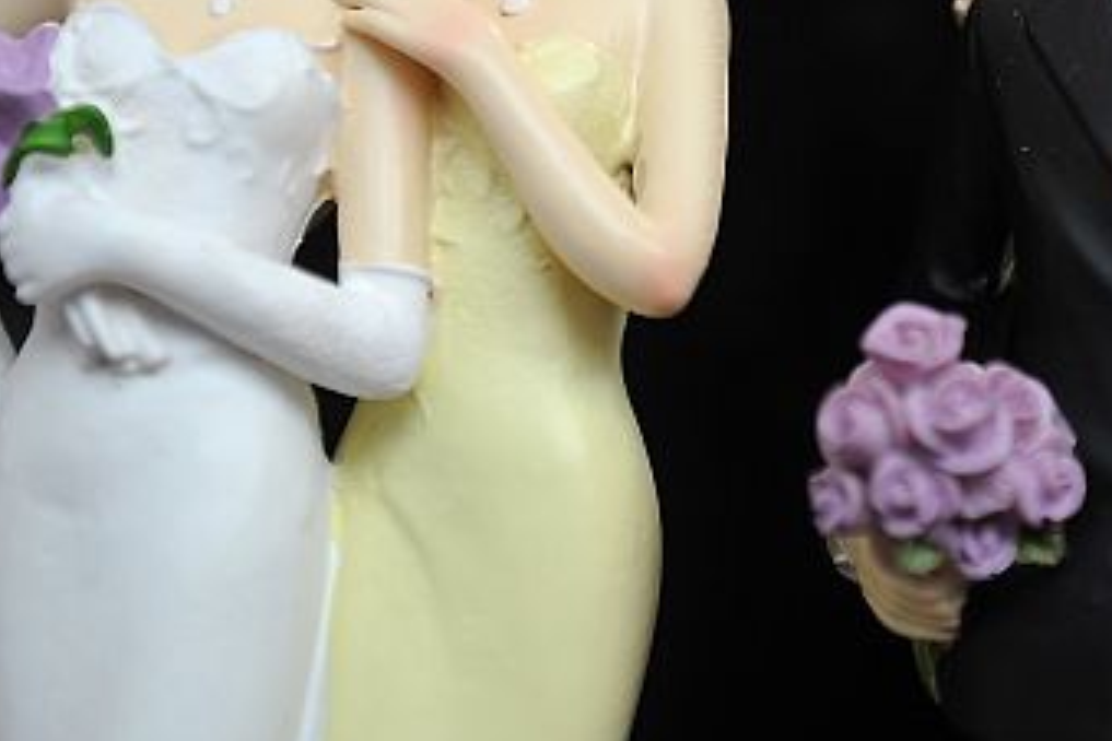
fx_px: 4015
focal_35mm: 130
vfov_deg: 10.5
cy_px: 152
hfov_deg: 15.7
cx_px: 813
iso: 400
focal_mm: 70
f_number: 4
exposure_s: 1/80
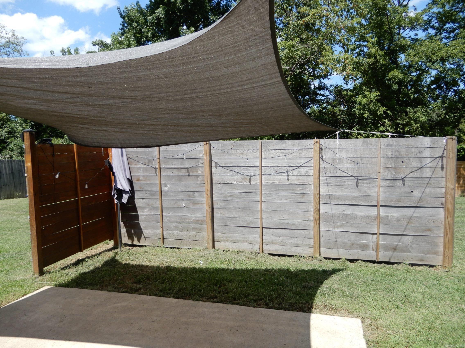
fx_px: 322
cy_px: 174
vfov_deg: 56.8
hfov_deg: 71.6
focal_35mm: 24
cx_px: 232
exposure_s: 1/500
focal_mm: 4.3
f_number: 3.4
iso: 80
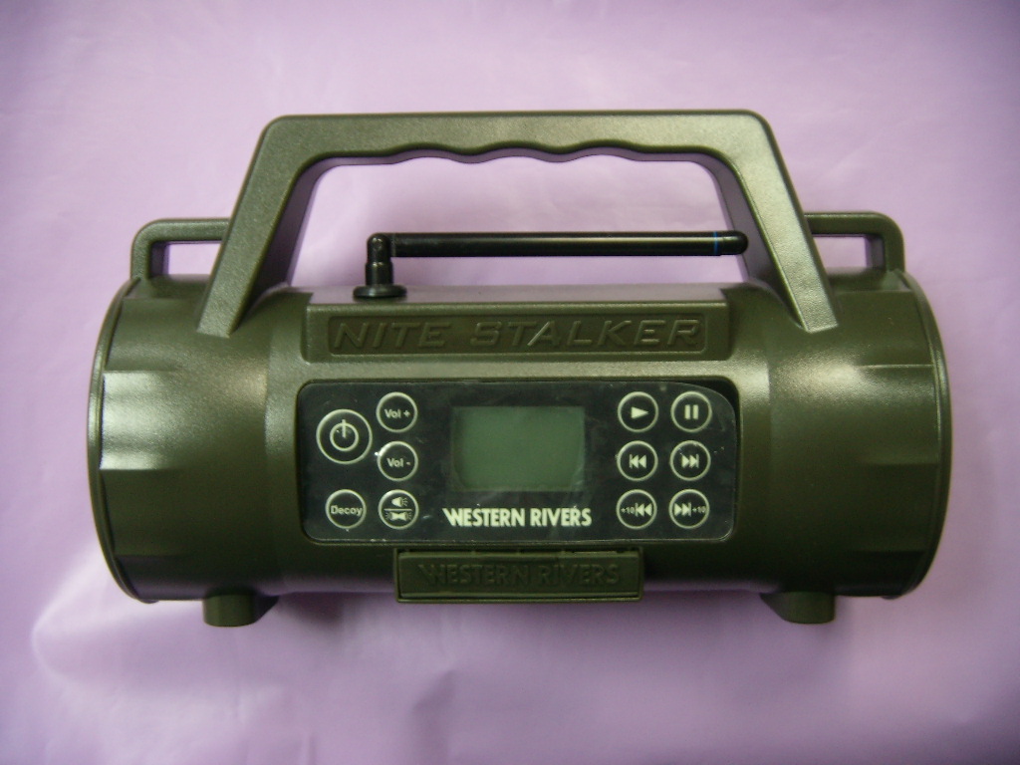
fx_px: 1120
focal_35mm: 38
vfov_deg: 37.7
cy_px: 382
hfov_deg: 49.0
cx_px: 510
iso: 100
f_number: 3.5
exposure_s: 1/5.78
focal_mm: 6.4
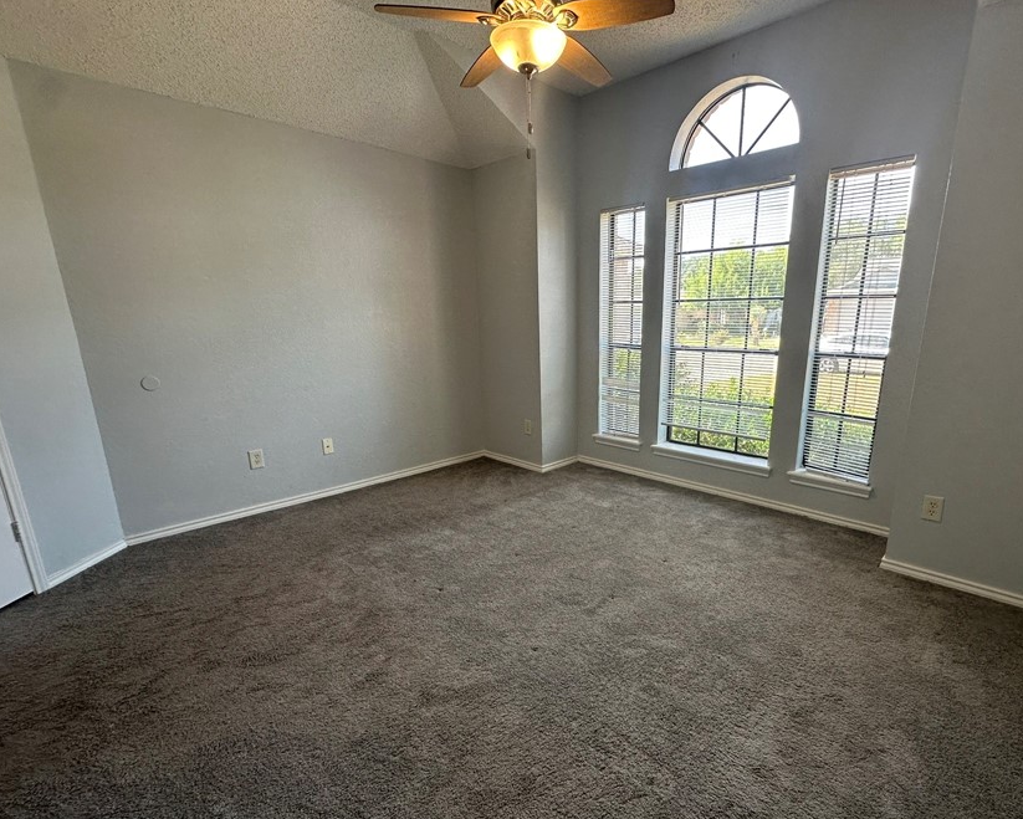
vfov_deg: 76.8
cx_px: 571
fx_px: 515
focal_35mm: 17
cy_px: 447
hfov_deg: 89.2
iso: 100
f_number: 2.2
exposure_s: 1/120
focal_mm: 2.22
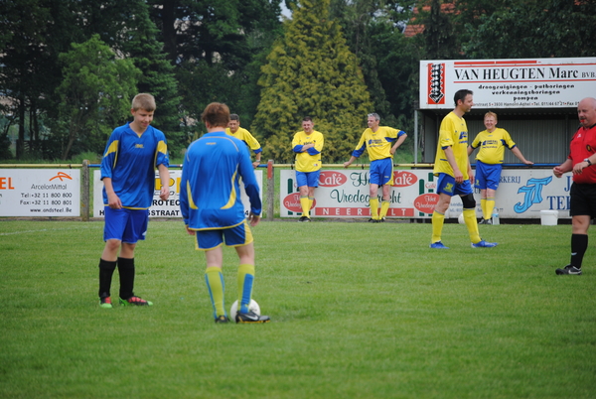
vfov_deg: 5.9
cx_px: 298
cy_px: 200
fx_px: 3855
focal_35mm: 232
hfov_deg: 8.8
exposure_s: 1/640
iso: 200
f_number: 5.3
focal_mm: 155
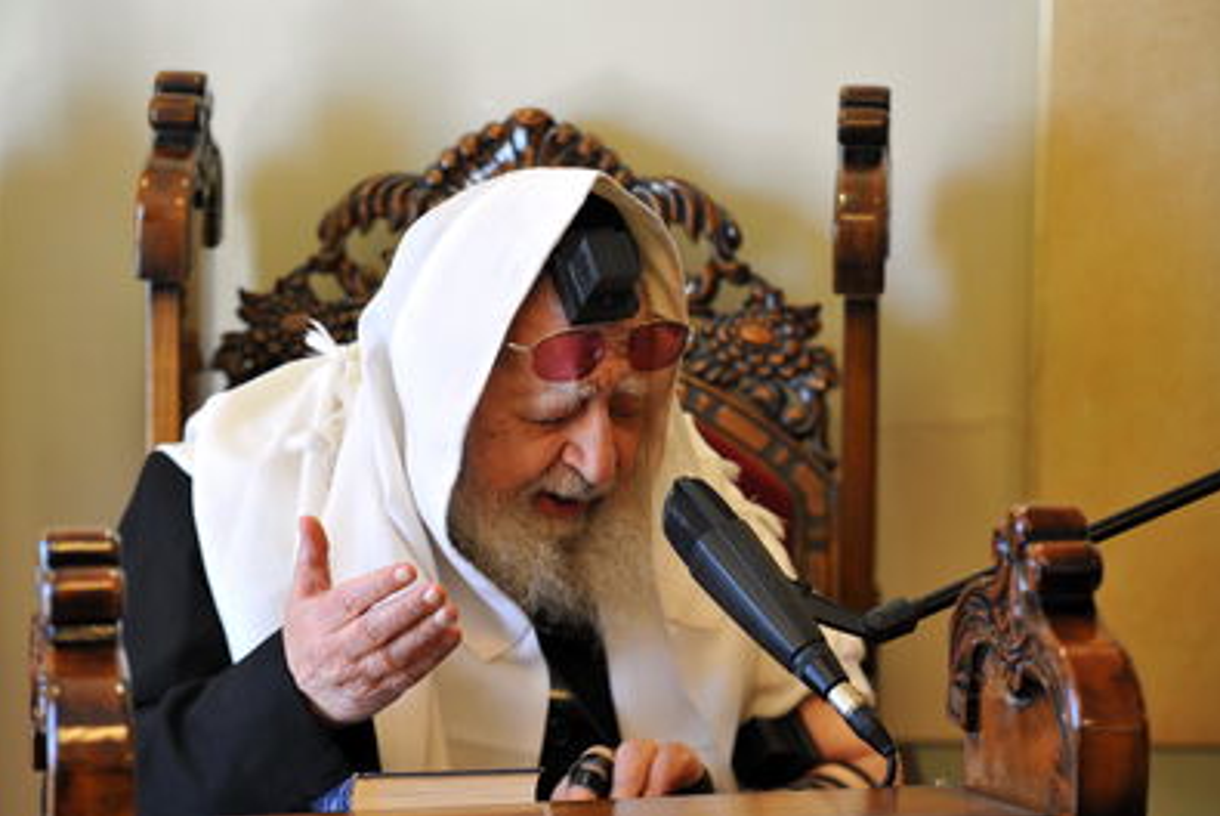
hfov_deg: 21.9
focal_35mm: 93
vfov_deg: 14.7
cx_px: 615
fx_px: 3154
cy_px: 408
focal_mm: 92
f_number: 2.8
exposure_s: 1/160
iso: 800
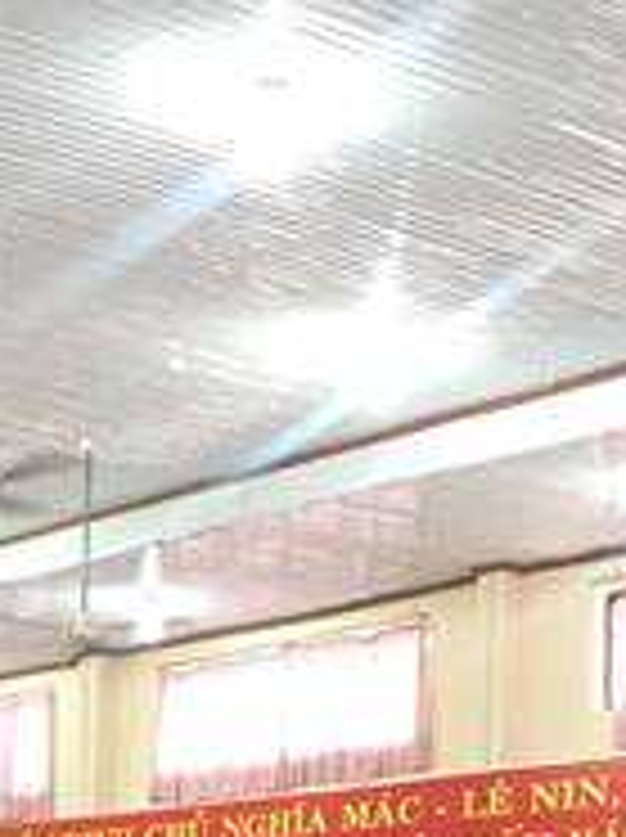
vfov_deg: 18.9
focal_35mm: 100
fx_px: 2417
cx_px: 270
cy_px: 927
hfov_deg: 14.8
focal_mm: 4.15
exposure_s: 1/17
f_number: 2.2
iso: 100
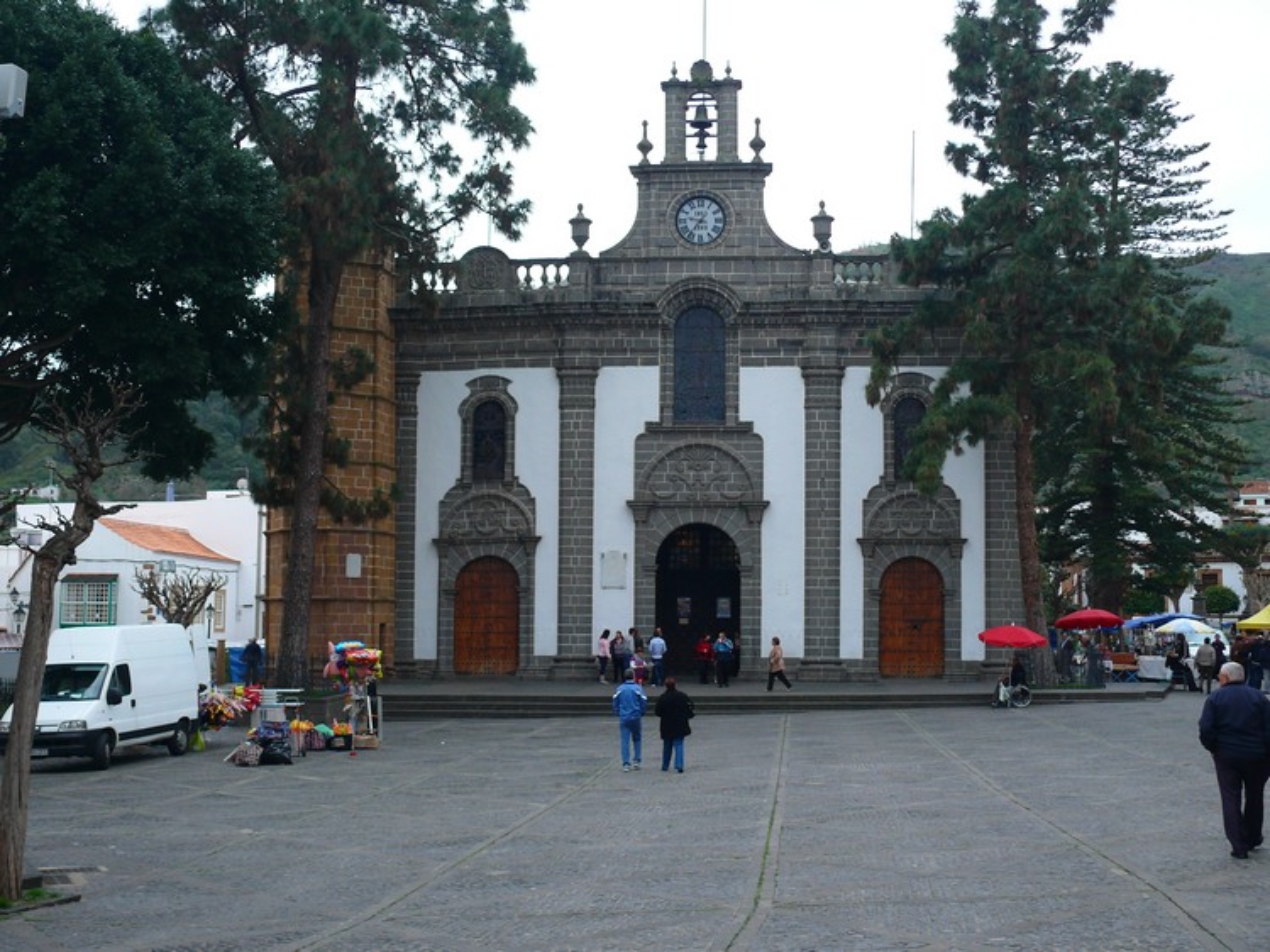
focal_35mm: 41
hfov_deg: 45.8
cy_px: 476
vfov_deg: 35.1
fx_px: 1504
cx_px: 635
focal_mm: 8.7
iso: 100
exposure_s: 1/60
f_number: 2.8
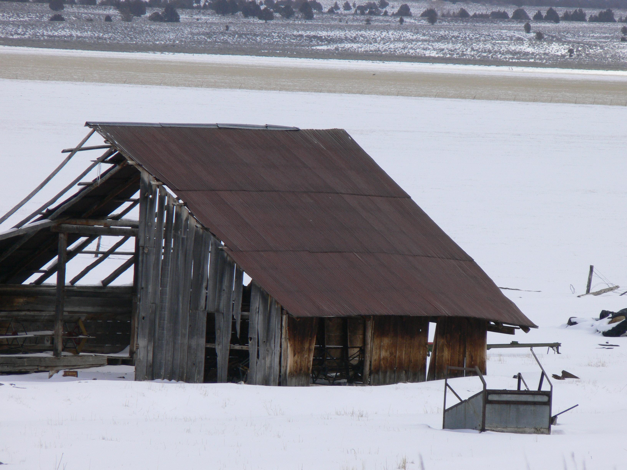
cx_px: 314
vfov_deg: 3.5
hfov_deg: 4.7
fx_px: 7607
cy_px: 235
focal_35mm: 420
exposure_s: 1/640
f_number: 8
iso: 100
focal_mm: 88.8
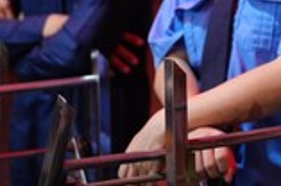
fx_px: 1776
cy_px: -69
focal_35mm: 228
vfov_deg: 6.0
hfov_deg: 8.9
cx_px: 329
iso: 3200
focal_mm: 55
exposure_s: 1/80
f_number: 1.8
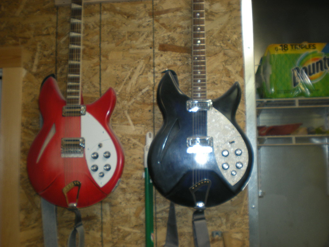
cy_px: 124
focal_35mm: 38
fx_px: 361
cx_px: 164
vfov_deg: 37.7
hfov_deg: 49.0
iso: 64
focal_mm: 6.3
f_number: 3.1
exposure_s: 1/30
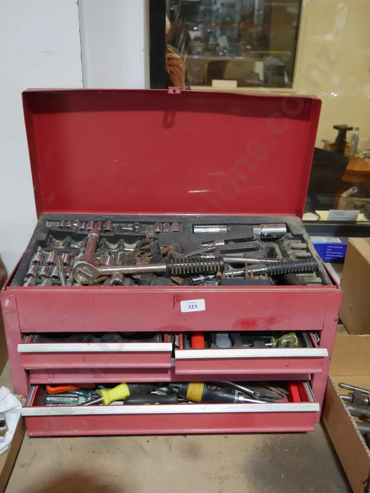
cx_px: 185
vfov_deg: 53.9
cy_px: 246
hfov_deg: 41.8
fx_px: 484
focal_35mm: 34
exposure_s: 1/60
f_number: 4
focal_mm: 17
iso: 640
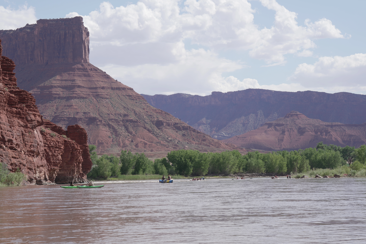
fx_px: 1037
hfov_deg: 20.0
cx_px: 183
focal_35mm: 102
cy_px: 122
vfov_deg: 13.4
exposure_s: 1/125
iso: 125
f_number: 13
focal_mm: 102
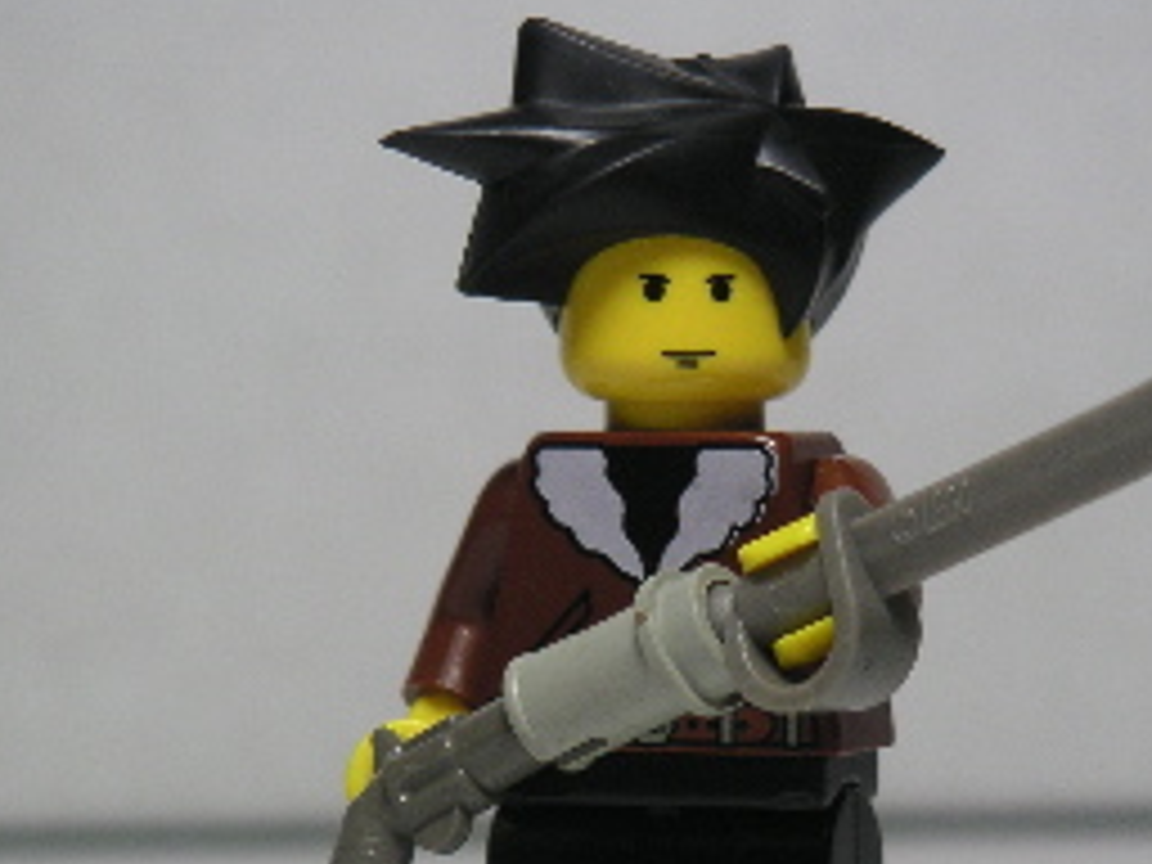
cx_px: 691
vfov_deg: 8.1
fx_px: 6123
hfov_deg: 10.7
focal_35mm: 184
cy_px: 585
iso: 80
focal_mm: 17.1
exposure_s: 1/111
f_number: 3.6
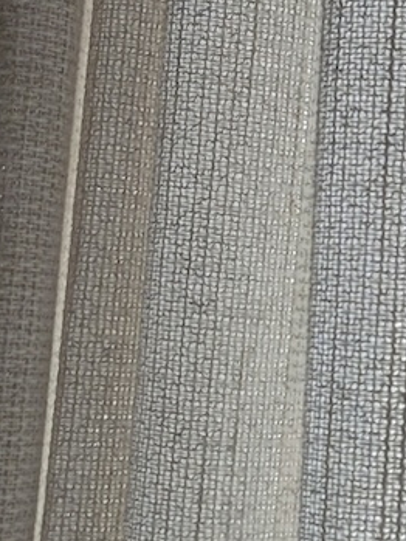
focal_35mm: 149
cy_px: 223
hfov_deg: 9.6
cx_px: 628
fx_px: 2329
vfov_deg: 13.2
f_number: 1.8
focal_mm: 5.4
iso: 40
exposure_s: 1/922
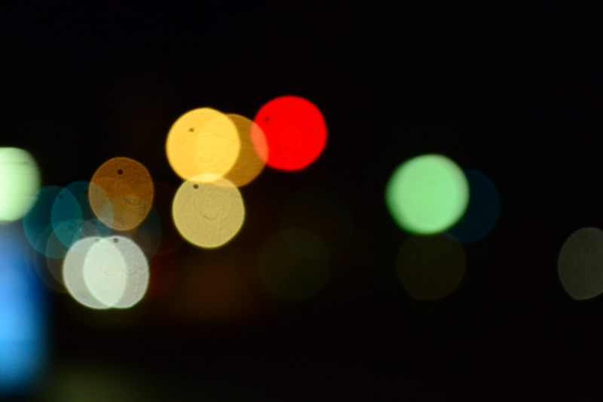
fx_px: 1382
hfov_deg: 24.6
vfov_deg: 16.5
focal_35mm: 82
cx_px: 302
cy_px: 201
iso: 3200
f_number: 6.3
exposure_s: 1/80
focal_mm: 55
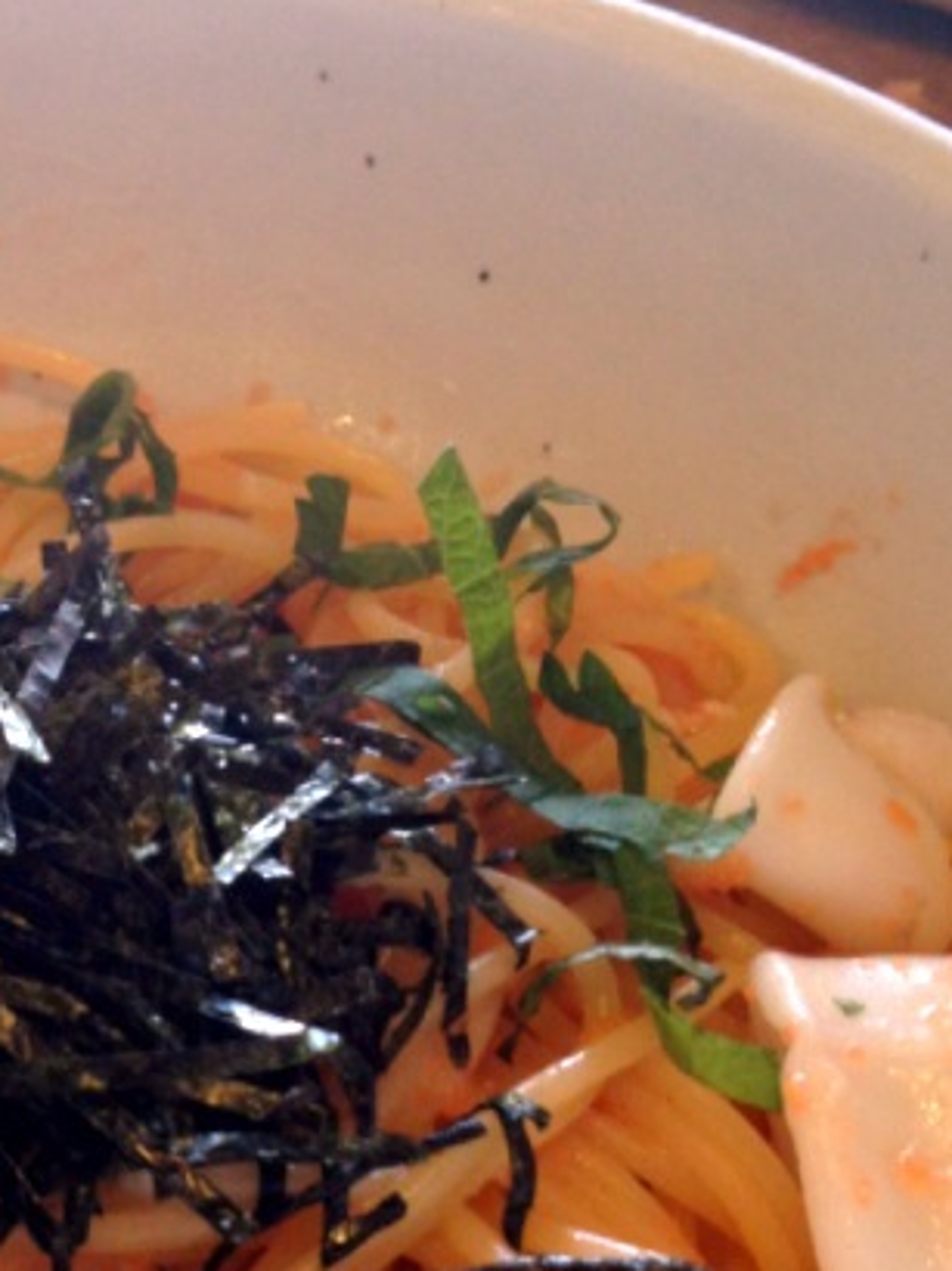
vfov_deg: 23.7
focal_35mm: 82
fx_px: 3010
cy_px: 877
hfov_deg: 17.4
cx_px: -102
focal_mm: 4.28
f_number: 2.4
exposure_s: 1/20
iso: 80
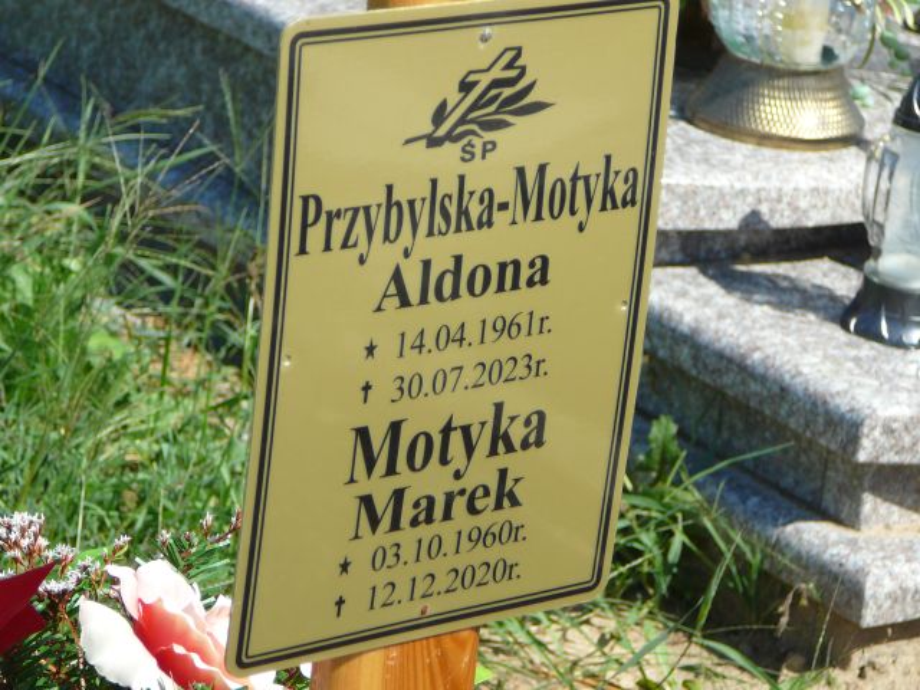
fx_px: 3641
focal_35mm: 137
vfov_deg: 10.8
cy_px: 345
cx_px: 460
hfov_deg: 14.4
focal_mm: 20.4
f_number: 4
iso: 80
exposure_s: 1/500
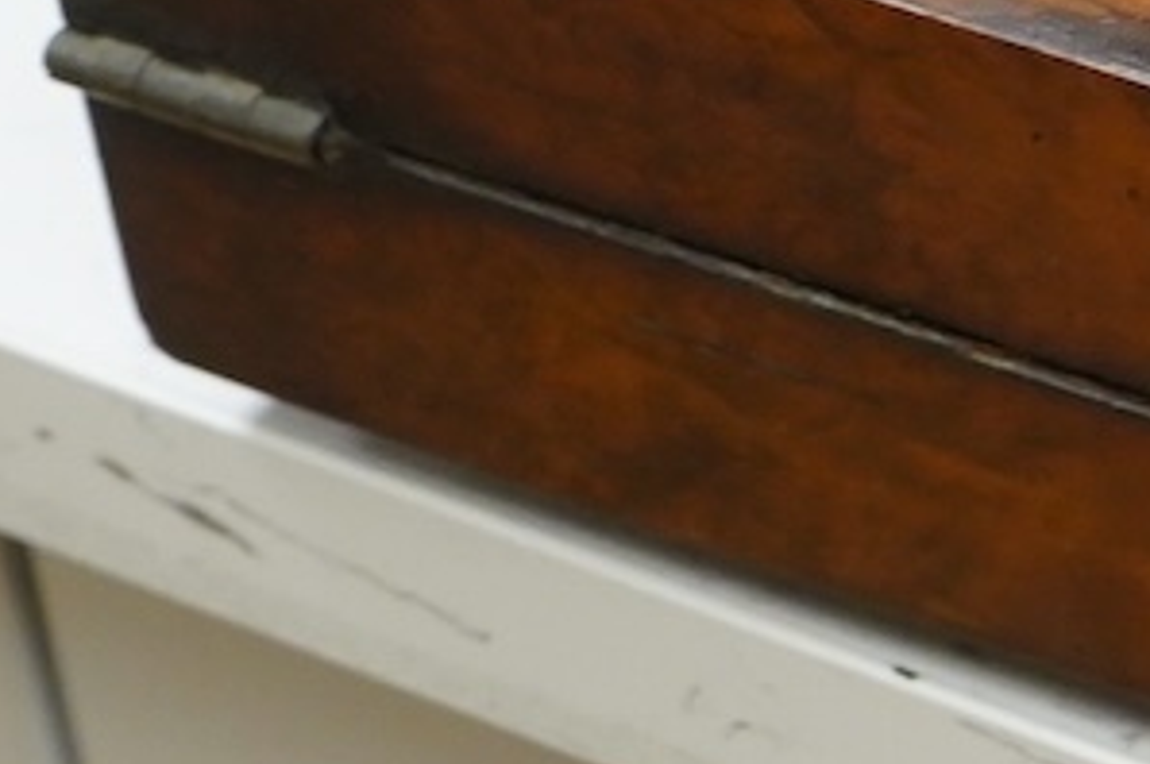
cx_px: 2437
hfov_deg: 8.4
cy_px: -137
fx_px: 7371
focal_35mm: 231
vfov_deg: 5.9
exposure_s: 1/80
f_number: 7.1
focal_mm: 40
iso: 2500
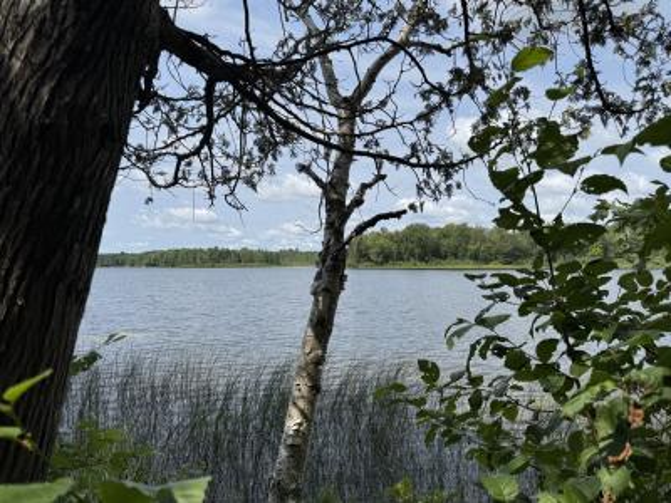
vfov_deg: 56.8
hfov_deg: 71.6
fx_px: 465
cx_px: 336
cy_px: 252
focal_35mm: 24
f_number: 1.78
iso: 80
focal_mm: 6.76
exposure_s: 1/5348
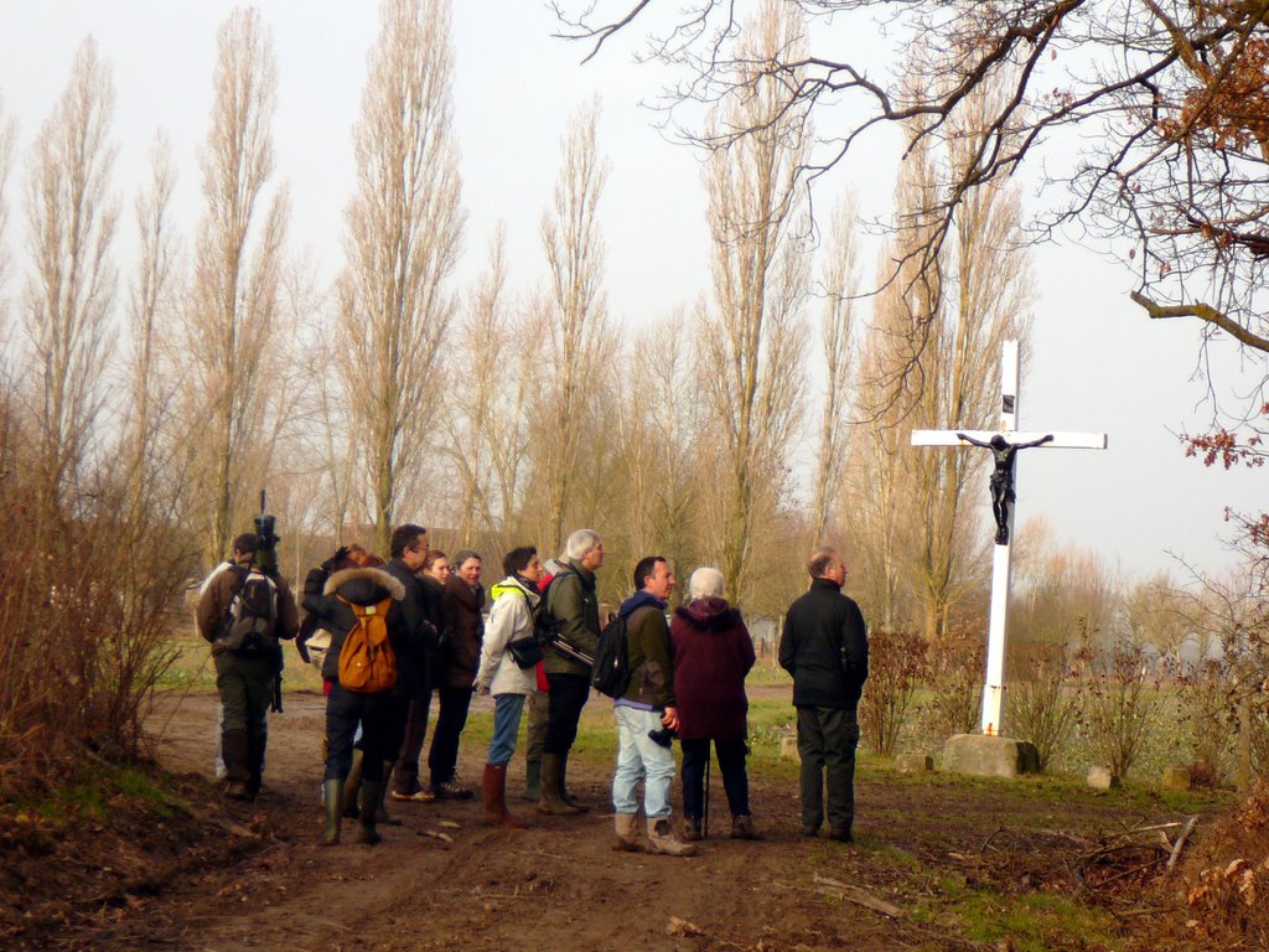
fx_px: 5022
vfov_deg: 10.8
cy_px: 476
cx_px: 634
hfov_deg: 14.4
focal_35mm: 137
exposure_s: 1/400
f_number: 4
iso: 80
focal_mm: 20.4
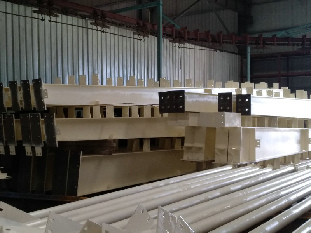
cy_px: 116
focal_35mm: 22
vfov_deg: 61.1
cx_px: 156
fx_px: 198
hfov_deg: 76.4
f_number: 2.2
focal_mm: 3.81
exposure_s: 1/33
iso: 400
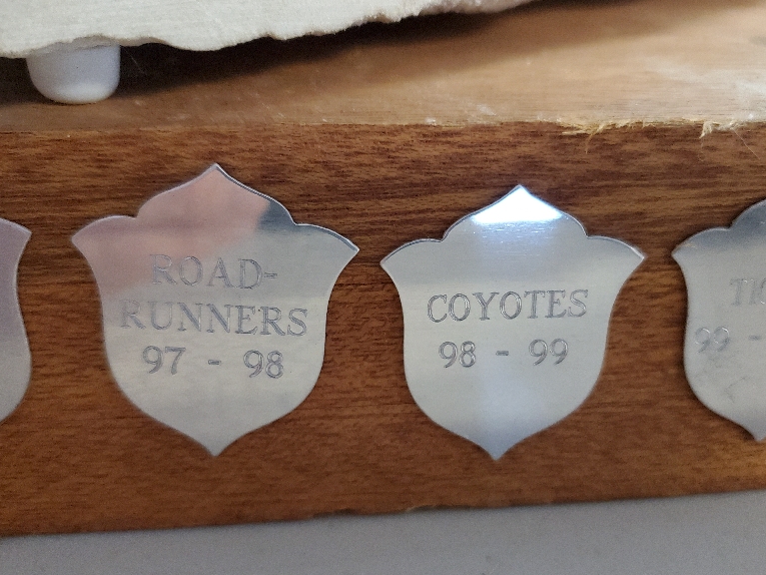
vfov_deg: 41.7
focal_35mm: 34
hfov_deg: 53.8
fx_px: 752
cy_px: 320
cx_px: 431
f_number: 1.5
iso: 640
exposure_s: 1/40
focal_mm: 4.3
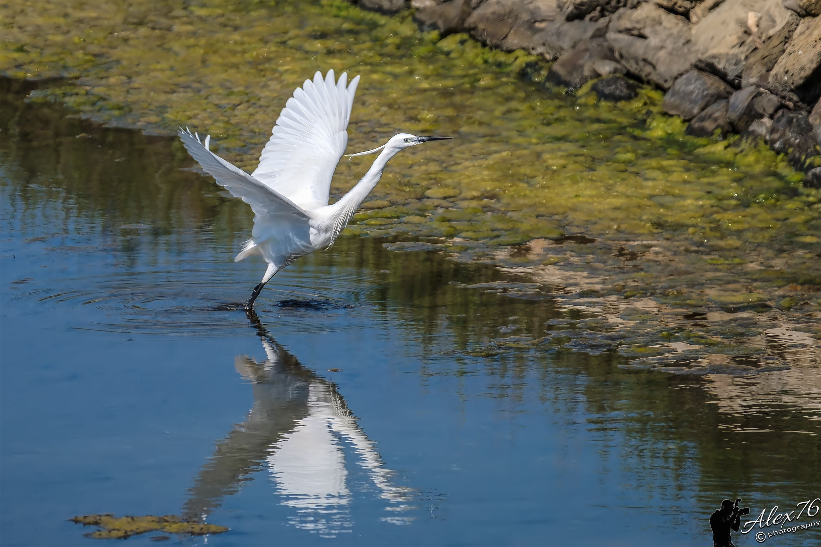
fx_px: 13682
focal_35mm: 600
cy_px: 274
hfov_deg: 3.4
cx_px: 410
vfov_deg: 2.3
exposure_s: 1/3500
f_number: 5.6
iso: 200
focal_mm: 400
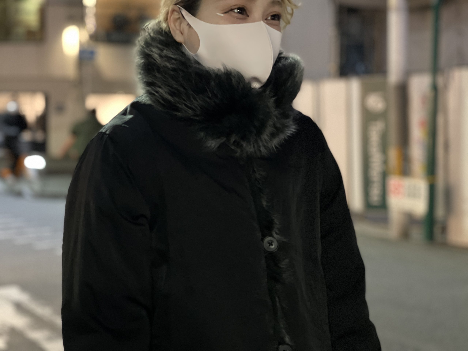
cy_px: 176
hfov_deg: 30.3
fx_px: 865
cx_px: 234
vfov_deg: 22.9
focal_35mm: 64
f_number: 2.2
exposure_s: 1/15
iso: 640
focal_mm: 7.5
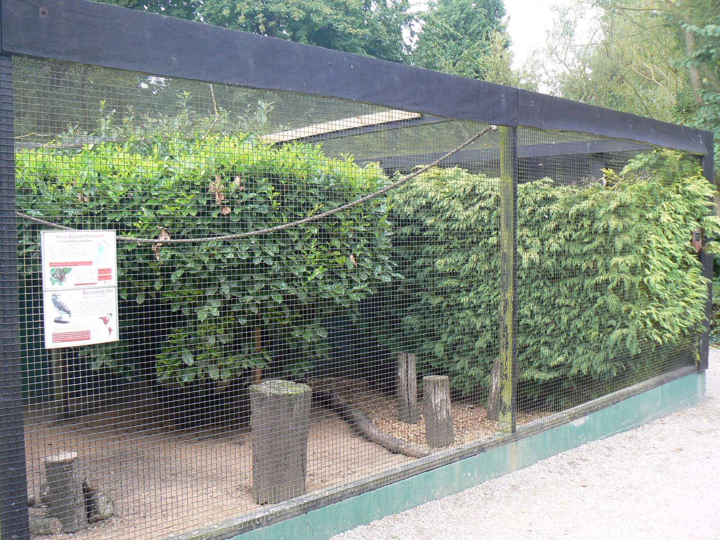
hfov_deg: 51.4
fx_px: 749
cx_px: 360
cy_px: 270
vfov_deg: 39.7
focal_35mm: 36
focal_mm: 6
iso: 80
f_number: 3.2
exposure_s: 1/60
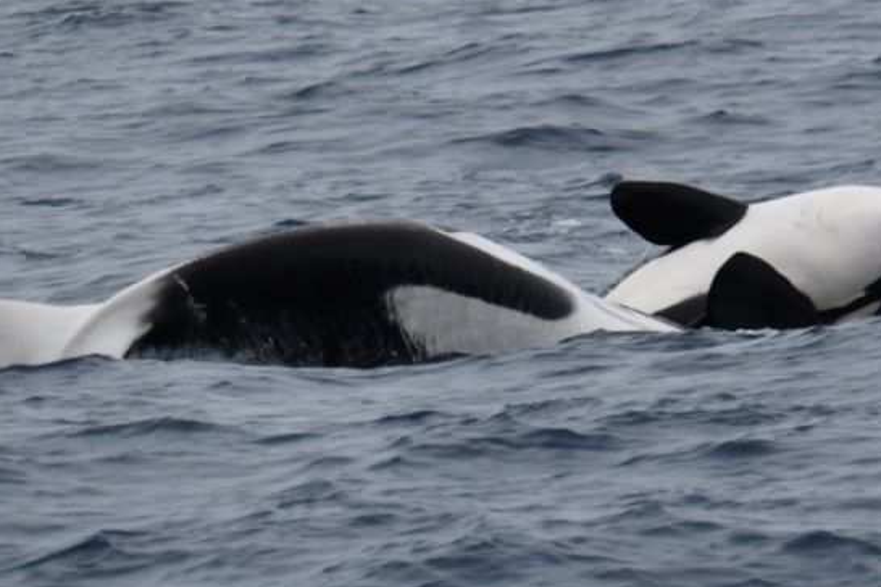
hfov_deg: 4.1
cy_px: 236
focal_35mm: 498
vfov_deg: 2.8
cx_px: 400
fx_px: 12186
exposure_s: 1/8000
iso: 900
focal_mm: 340
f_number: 6
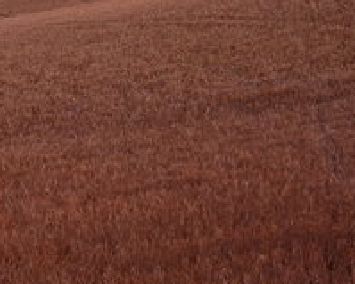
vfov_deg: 14.6
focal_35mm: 102
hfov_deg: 18.0
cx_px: -61
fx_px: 1071
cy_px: -46
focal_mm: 24
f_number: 4
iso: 200
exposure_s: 1/170
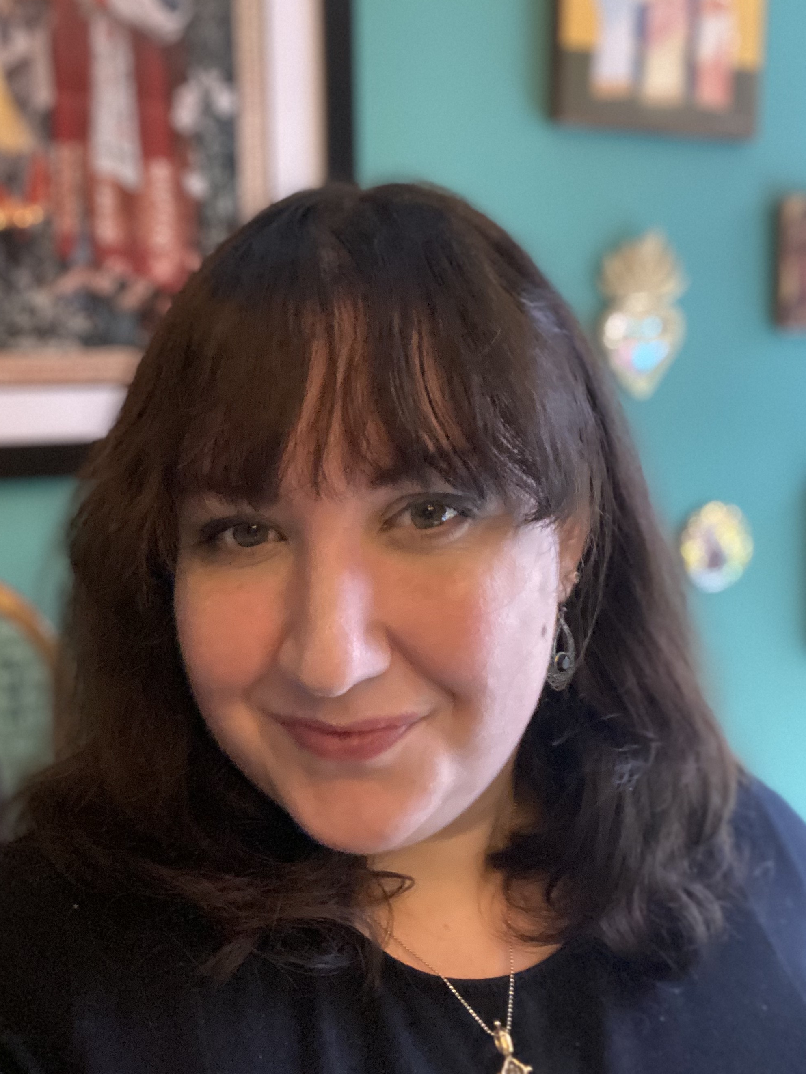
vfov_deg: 52.5
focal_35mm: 35
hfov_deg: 40.7
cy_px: 481
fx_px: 1087
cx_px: 368
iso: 1000
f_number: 2.2
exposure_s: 1/15
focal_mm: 2.71
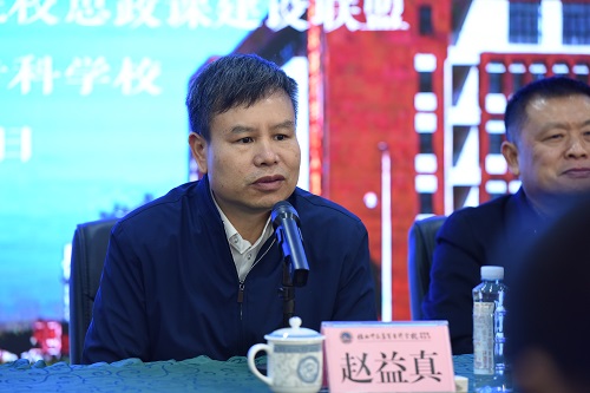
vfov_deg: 7.6
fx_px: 2949
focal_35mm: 180
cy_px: 196
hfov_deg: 11.4
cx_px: 295
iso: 2000
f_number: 4
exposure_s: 1/160
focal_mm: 180
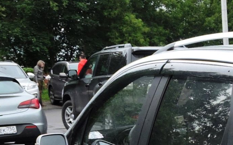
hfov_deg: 20.1
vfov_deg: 13.2
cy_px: 219
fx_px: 590
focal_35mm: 93
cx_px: 317
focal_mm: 5.4
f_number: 3.5
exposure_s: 1/160
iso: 100
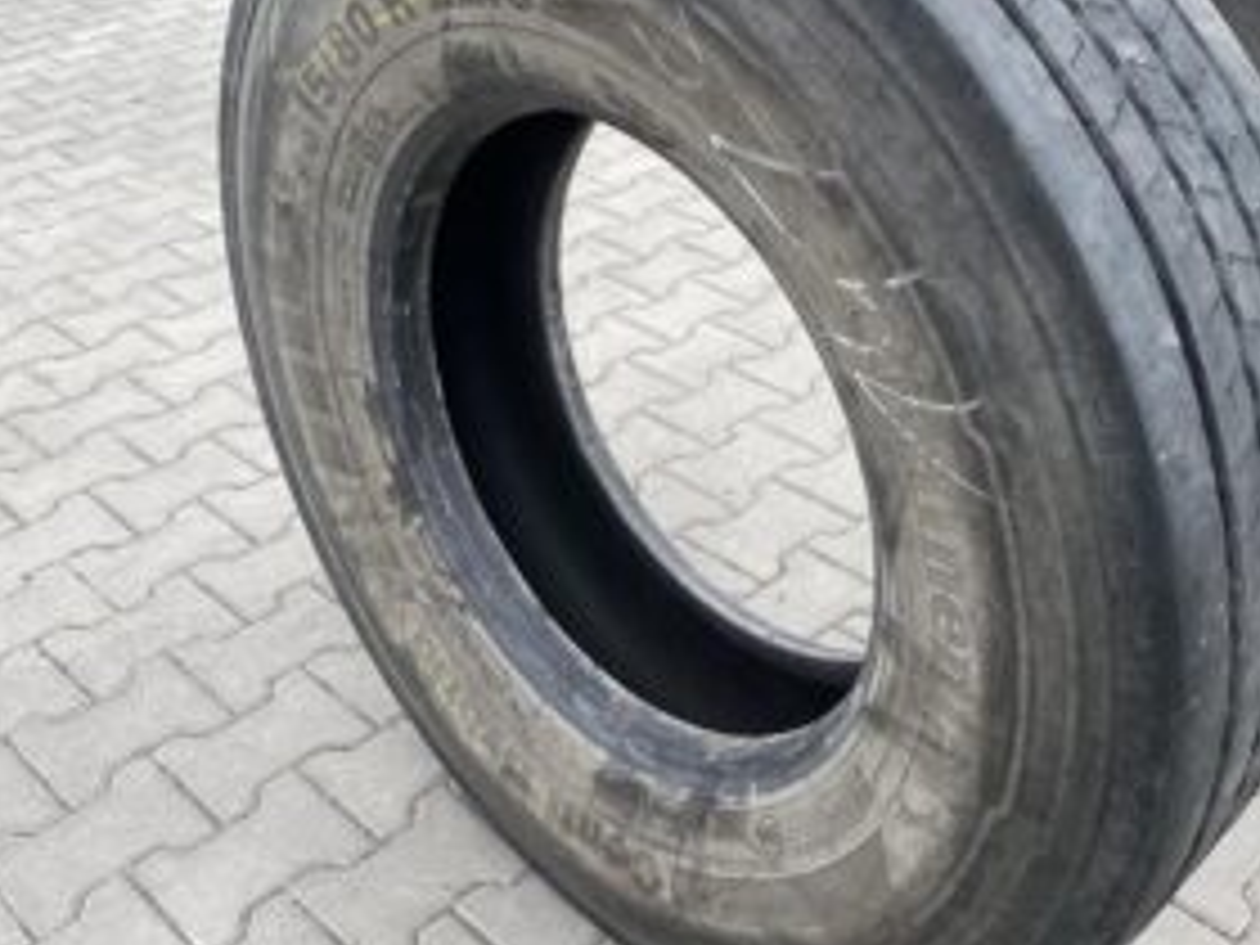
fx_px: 1456
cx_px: 734
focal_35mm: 40
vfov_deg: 35.9
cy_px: 394
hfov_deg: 46.6
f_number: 1.8
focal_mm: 4.25
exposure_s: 1/265
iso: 32
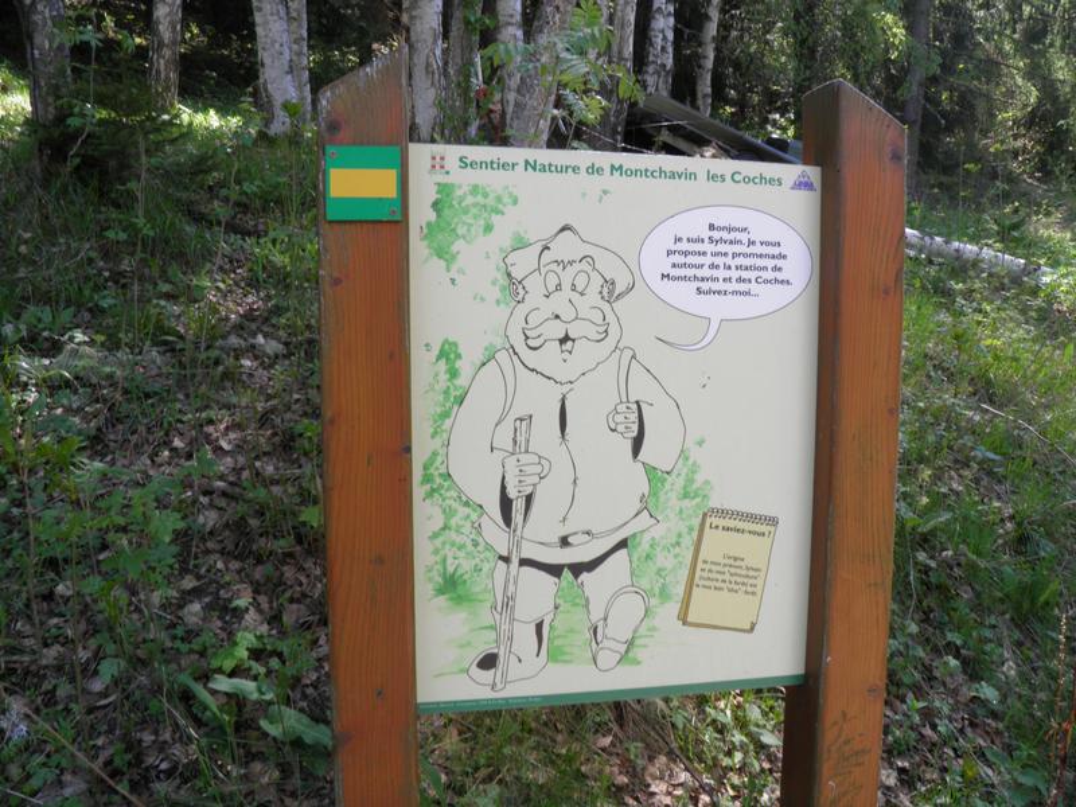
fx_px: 870
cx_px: 538
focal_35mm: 28
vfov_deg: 49.7
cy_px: 404
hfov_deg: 63.4
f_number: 4.5
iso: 50
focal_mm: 4.9
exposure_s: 1/50
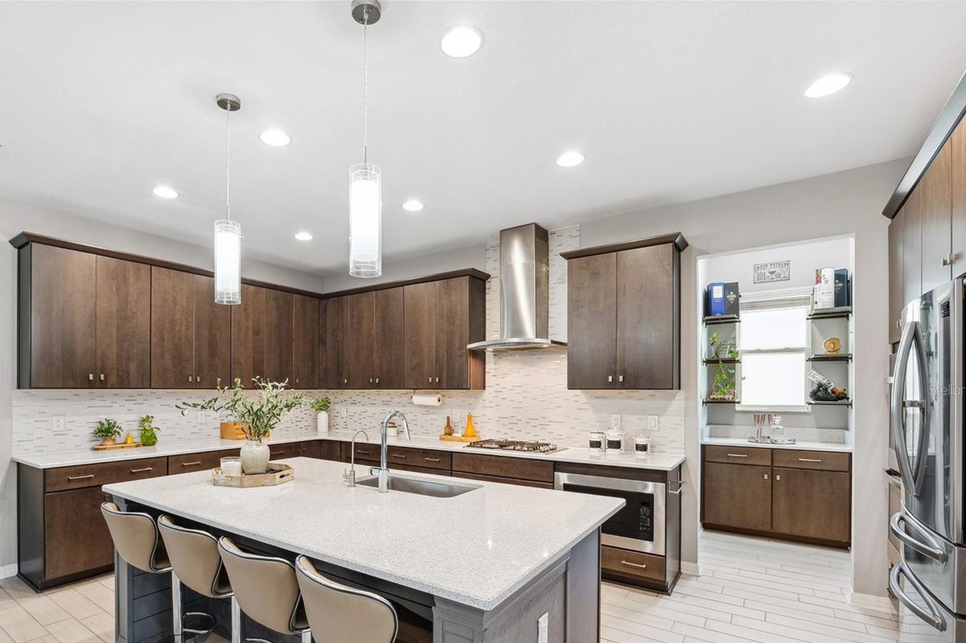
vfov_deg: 69.6
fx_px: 456
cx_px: 408
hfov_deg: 92.6
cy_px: 390
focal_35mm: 17
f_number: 8
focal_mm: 14
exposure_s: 1/6
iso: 400
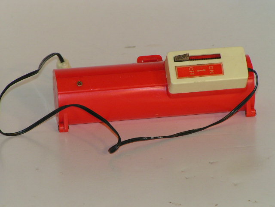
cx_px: 138
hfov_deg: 7.6
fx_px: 2058
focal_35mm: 259
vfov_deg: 5.7
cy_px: 104
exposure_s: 1/320
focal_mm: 39.6
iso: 100
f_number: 5.6
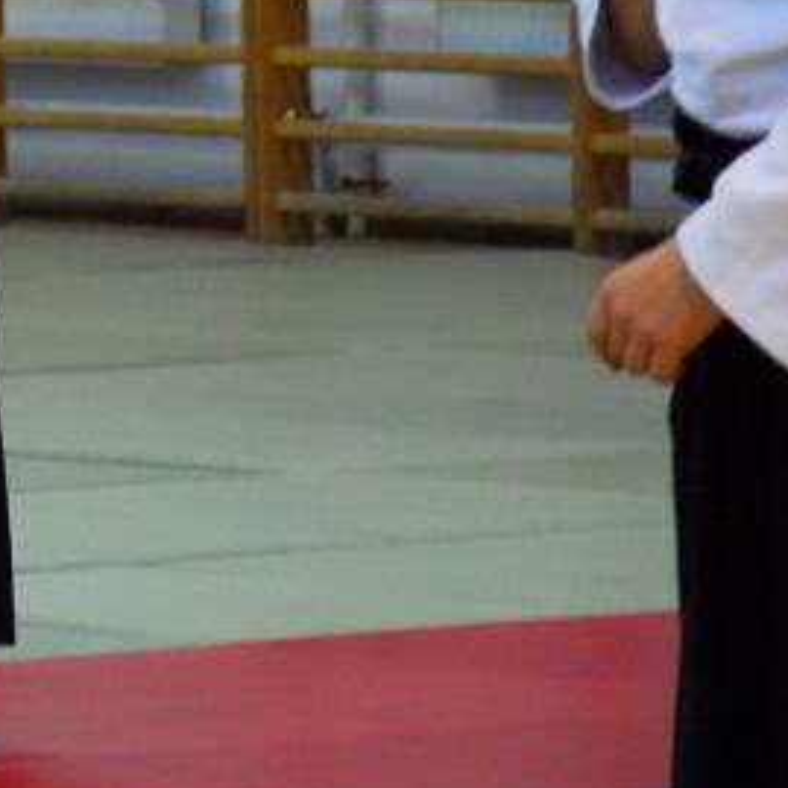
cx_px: -603
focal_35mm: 476
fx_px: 12259
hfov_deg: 3.7
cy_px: -136
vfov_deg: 3.7
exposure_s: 1/40
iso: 800
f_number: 5.6
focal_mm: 98
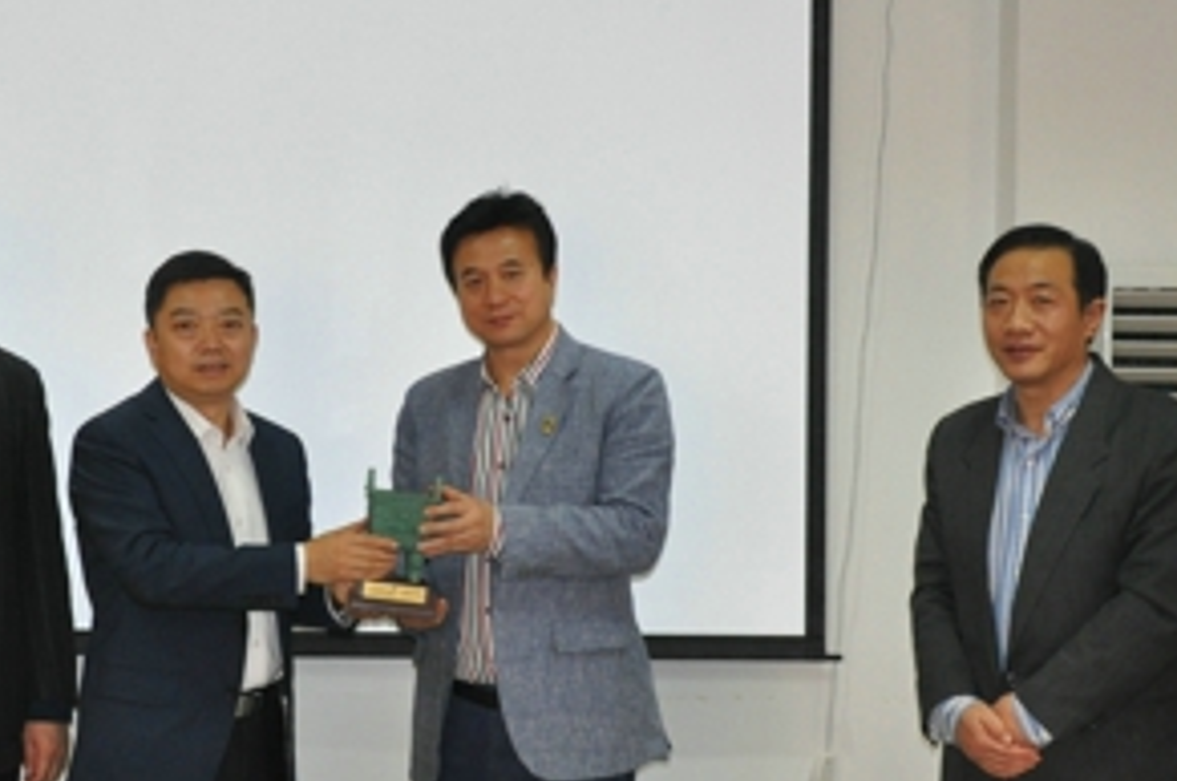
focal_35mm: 85
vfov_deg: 16.0
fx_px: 2774
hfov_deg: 23.8
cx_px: 336
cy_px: 330
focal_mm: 30
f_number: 4.2
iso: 800
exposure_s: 1/60
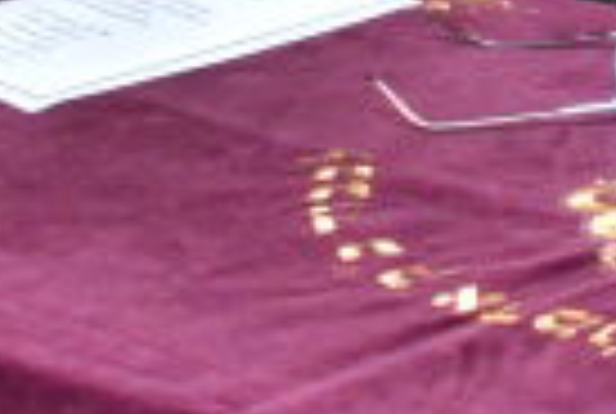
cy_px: -594
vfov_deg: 5.0
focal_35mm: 268
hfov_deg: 7.5
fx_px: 4596
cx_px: 1007
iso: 1600
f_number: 5
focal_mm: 24
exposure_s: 1/250
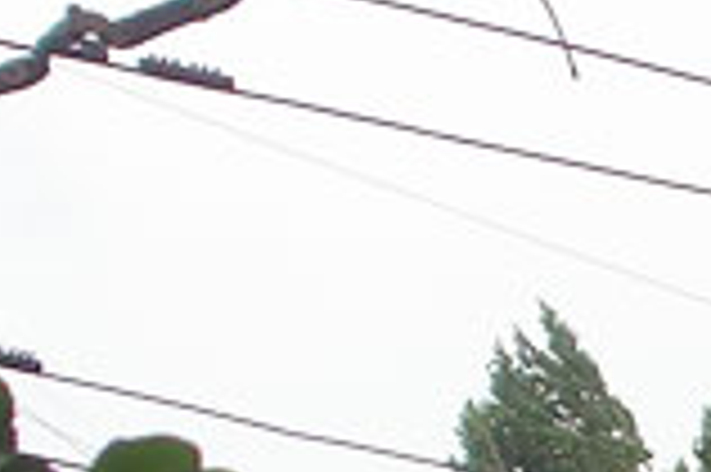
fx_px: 7339
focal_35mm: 372
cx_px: 2232
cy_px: 1065
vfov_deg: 3.6
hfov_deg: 5.2
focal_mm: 18.02
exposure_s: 1/500
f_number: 4
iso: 125
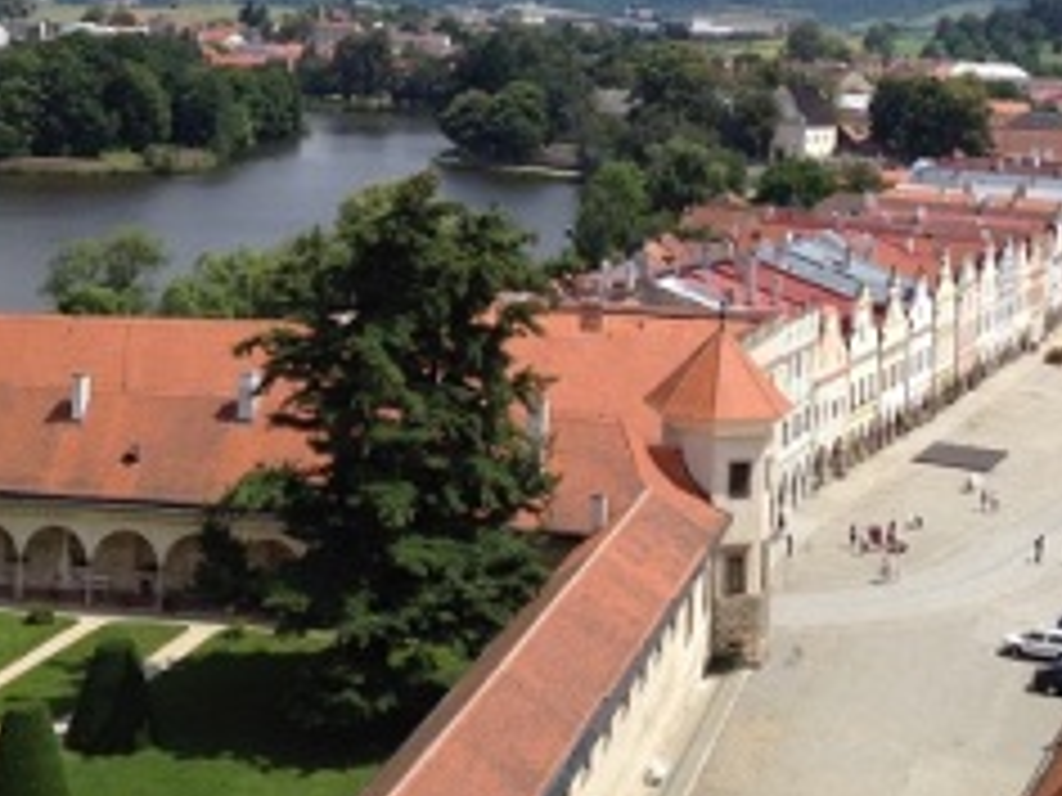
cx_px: 608
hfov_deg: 26.3
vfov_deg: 19.3
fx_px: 2270
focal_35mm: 74
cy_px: 2
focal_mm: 4.28
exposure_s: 1/2208
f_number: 2.4
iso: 64
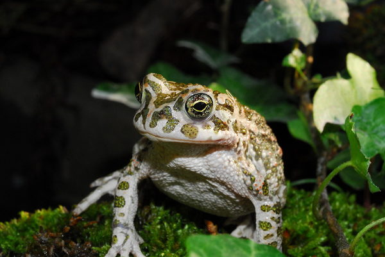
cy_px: 128
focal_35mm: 82
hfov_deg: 24.6
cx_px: 192
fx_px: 883
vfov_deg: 16.6
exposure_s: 1/60
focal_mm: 55
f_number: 25
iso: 500
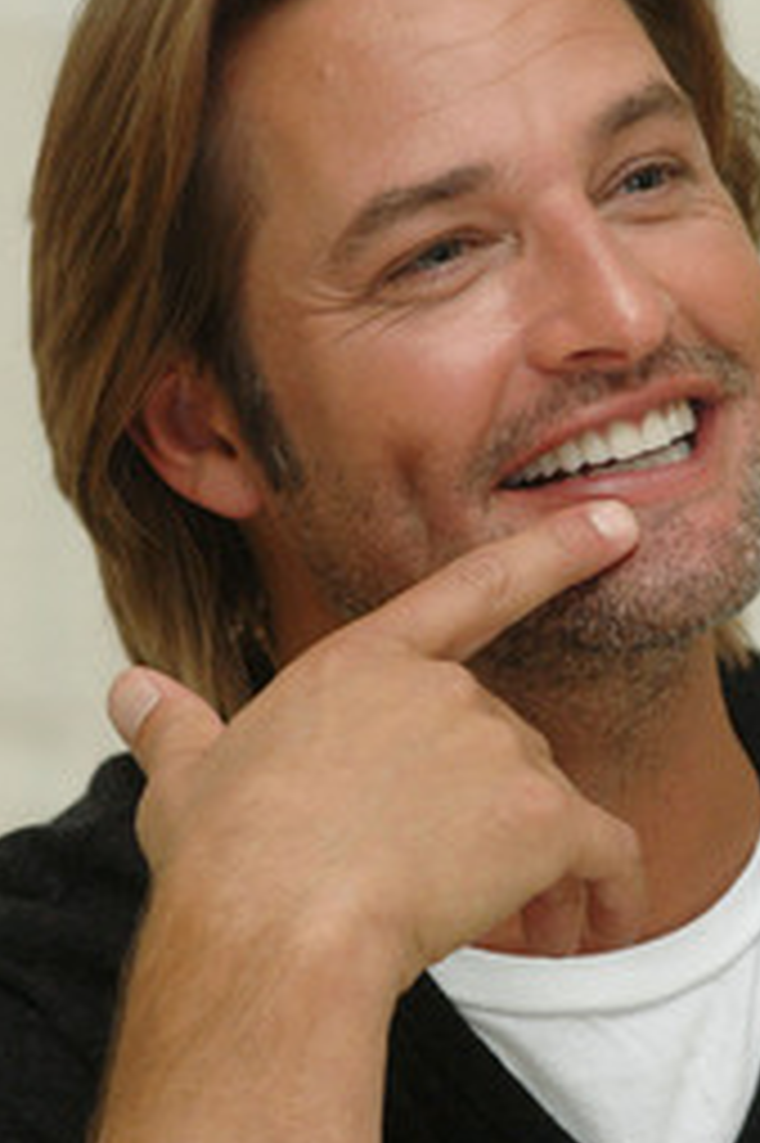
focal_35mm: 295
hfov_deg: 4.7
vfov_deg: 7.0
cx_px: 477
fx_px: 9347
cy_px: 554
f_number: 7.1
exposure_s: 1/400
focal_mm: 125
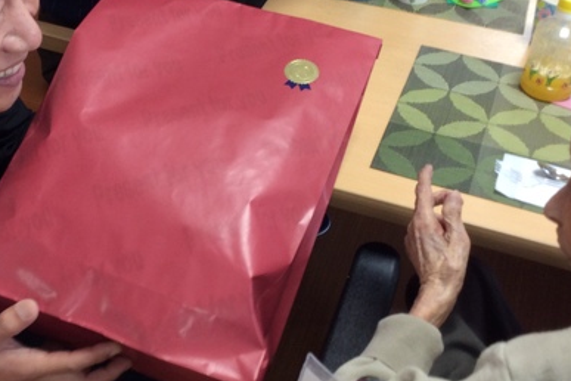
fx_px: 983
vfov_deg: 21.8
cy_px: 131
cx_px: 205
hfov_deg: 32.2
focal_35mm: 62
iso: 40
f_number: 2.4
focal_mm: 3.3
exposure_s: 1/30
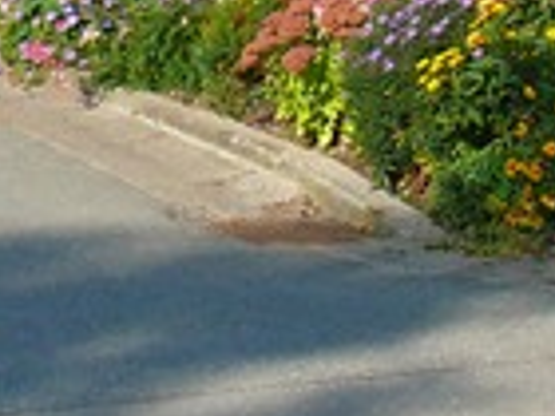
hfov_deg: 10.4
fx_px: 3014
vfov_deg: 7.3
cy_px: -650
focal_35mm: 188
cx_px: 654
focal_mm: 7.4
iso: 100
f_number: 4
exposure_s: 1/200
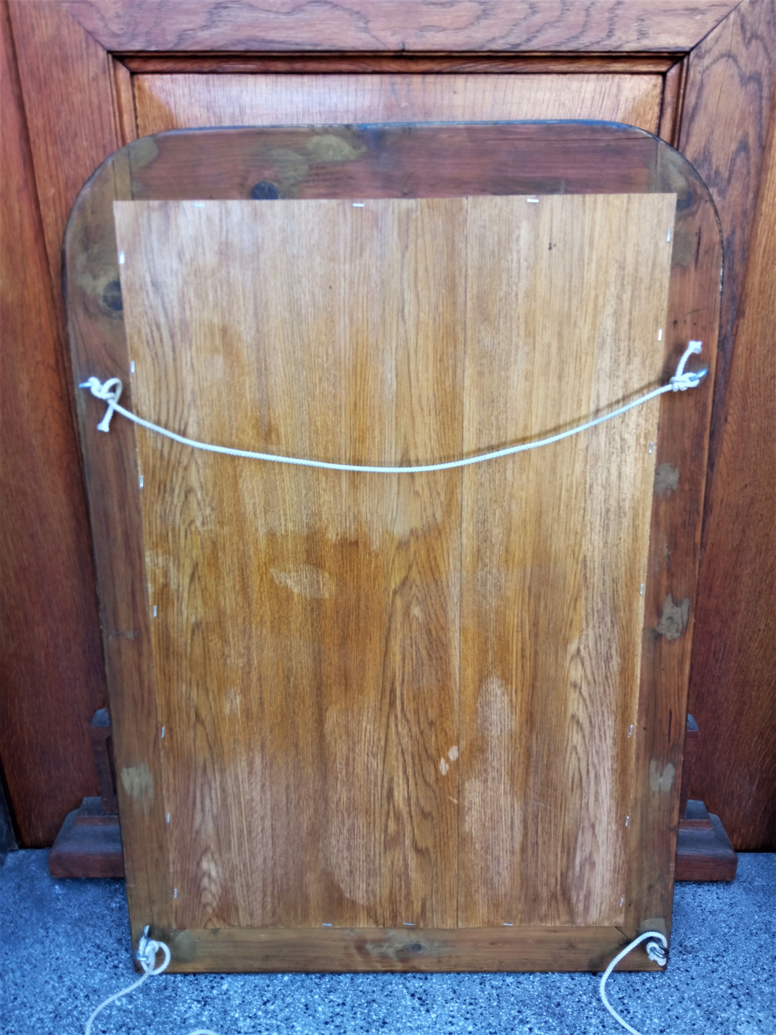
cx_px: 388
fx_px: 807
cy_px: 518
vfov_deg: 65.3
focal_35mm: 27
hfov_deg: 51.4
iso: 149
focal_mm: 3.79
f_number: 2.2
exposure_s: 1/33.3
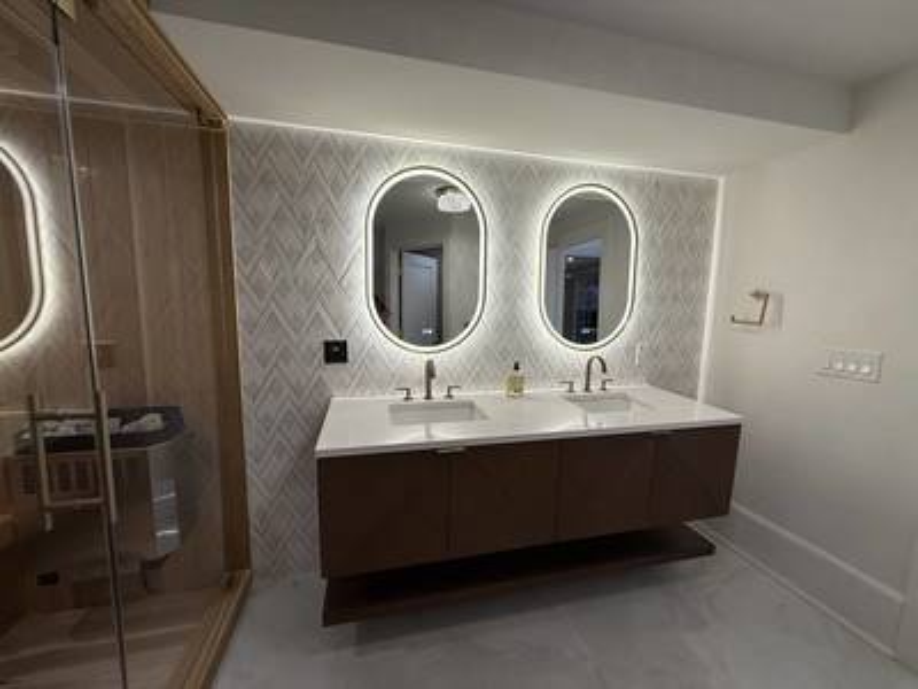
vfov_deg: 85.7
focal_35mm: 14
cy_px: 344
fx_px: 371
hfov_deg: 102.1
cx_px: 459
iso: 80
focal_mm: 2.22
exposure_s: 1/120
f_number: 2.2
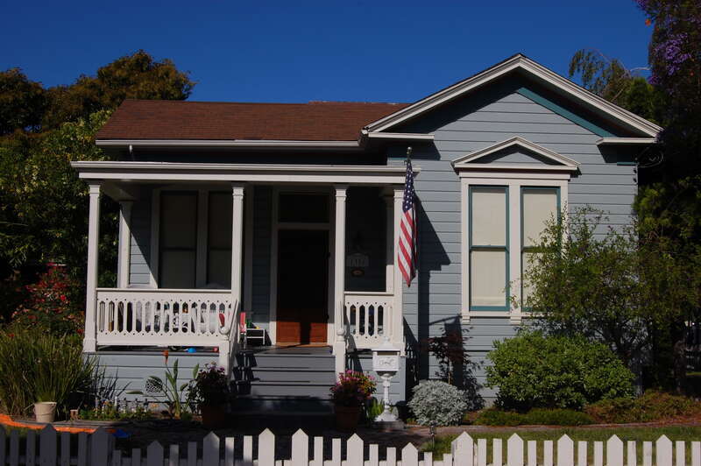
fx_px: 905
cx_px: 350
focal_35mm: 46
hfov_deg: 42.4
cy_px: 233
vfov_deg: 28.9
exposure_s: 1/320
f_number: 16
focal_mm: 31
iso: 200
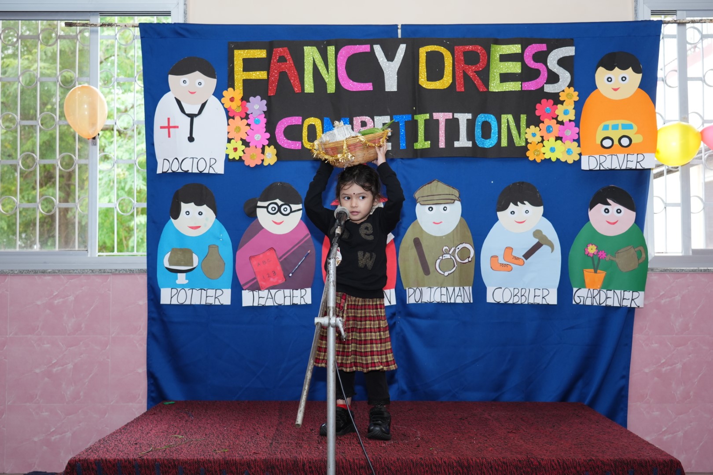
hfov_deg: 45.4
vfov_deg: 31.2
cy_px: 238
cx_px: 356
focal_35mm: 43
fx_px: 852
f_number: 4.5
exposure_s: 1/160
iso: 1000
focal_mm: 43
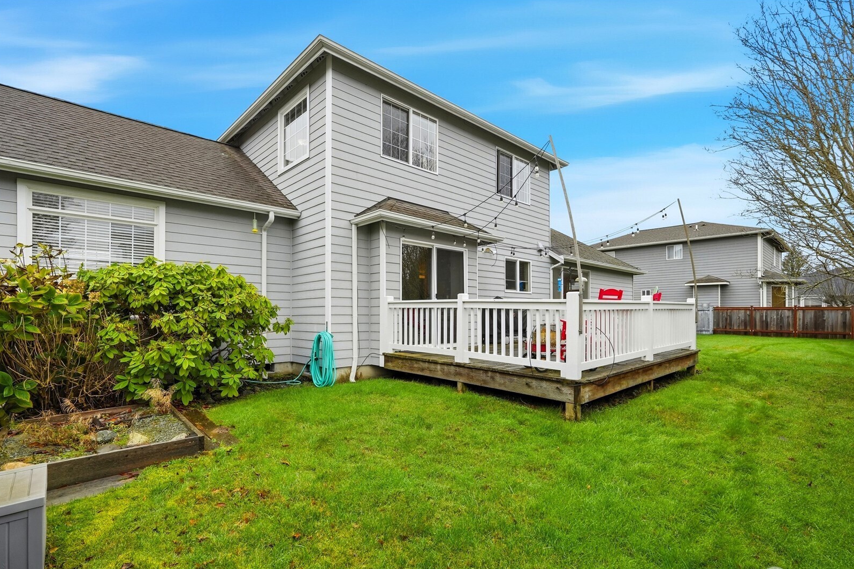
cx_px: 438
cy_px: 298
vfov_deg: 68.7
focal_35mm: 18
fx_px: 416
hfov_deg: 91.5
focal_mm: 16.5
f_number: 9
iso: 800
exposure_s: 1/2500
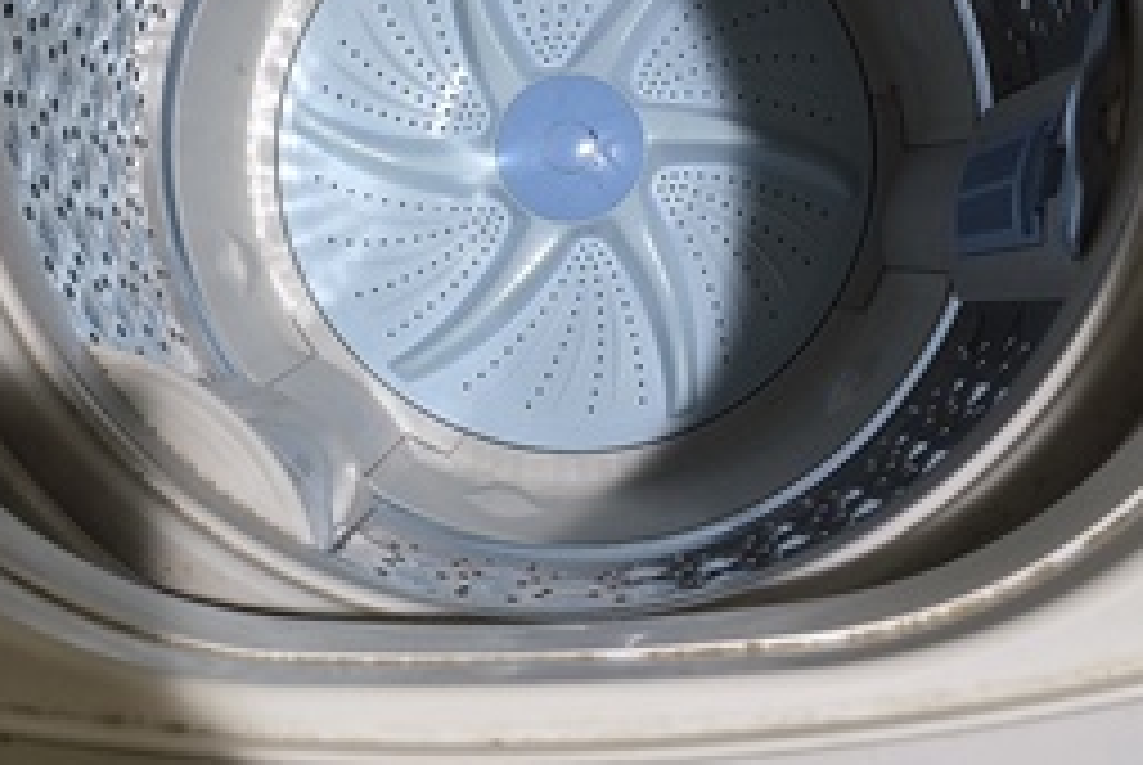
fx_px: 1367
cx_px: 515
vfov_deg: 30.7
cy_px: 178
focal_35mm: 43
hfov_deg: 45.3
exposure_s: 1/120
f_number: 1.7
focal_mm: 6.3
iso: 640
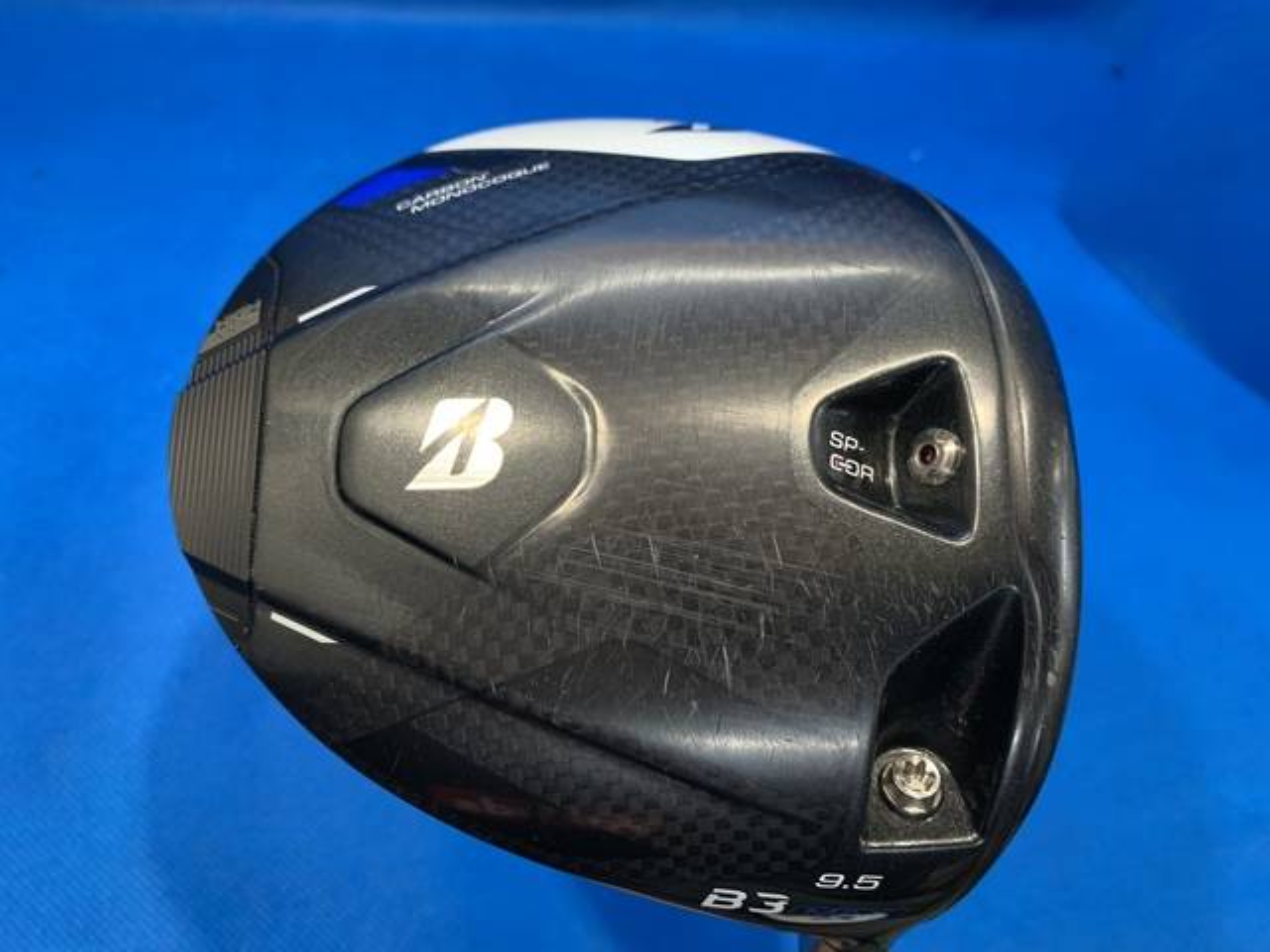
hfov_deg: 67.3
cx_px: 635
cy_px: 476
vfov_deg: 53.1
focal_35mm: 26
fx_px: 954
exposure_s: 1/60
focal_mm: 4.25
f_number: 1.8
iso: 160
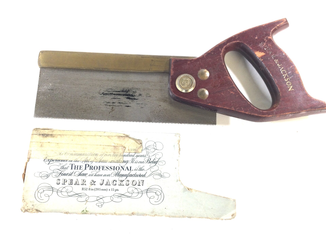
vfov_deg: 45.4
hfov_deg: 58.4
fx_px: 292
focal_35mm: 31
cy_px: 122
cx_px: 163
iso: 25
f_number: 2.4
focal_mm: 3.3
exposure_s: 1/50
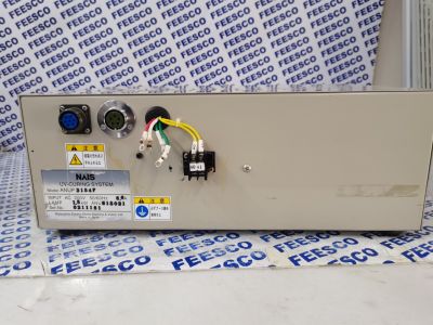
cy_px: 162
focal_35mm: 26
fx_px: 325
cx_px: 216
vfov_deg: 53.1
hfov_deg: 67.3
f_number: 1.8
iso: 500
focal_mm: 5.58
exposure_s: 1/33.3
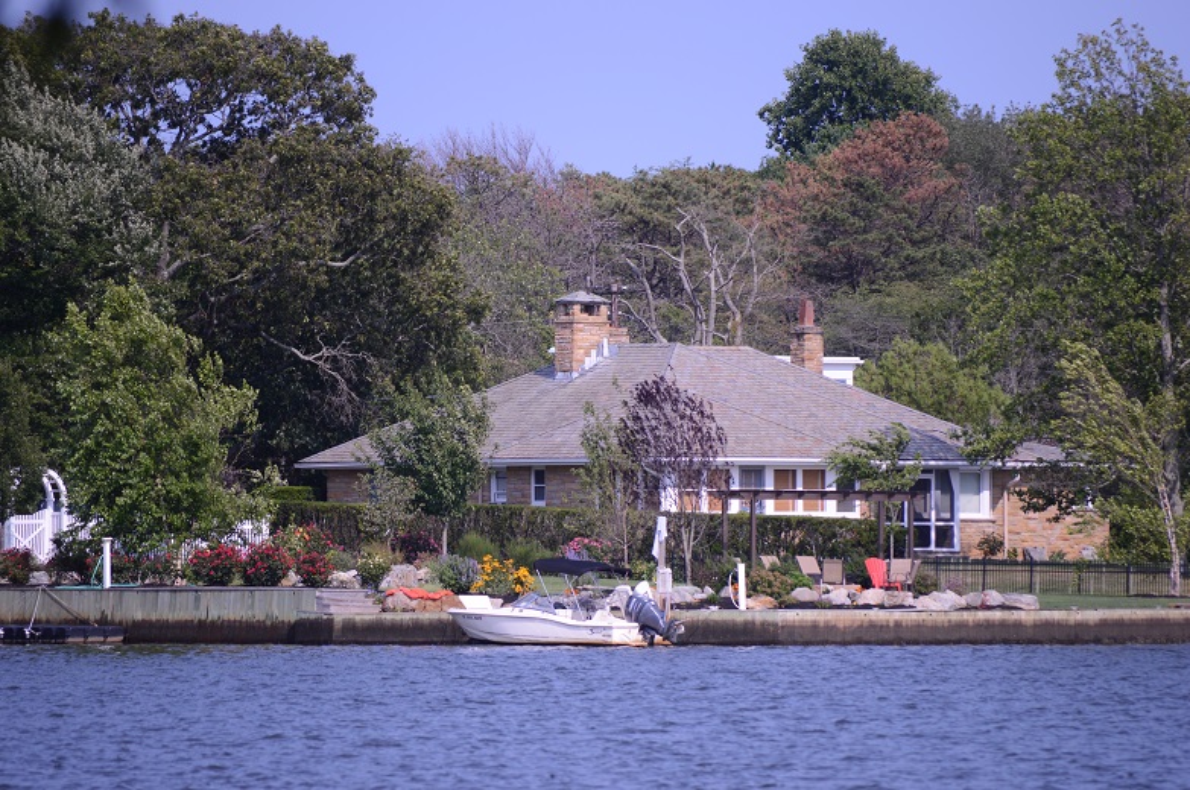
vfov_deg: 4.6
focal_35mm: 300
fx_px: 9904
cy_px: 395
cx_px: 595
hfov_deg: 6.9
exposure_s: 1/400
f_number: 11
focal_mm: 200
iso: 100
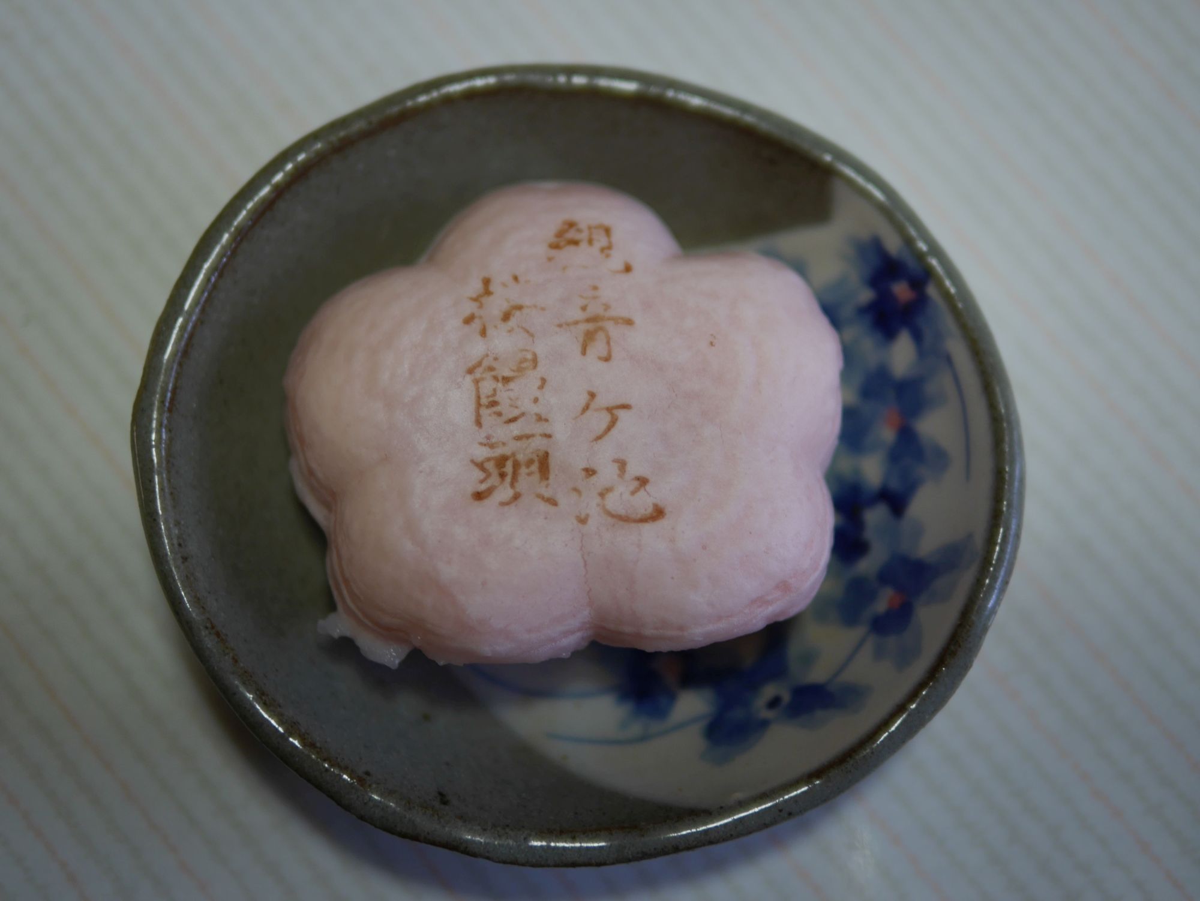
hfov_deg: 38.2
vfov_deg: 29.1
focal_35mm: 50
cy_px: 450
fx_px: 1734
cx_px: 600
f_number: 1.4
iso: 200
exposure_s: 1/60
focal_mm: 25
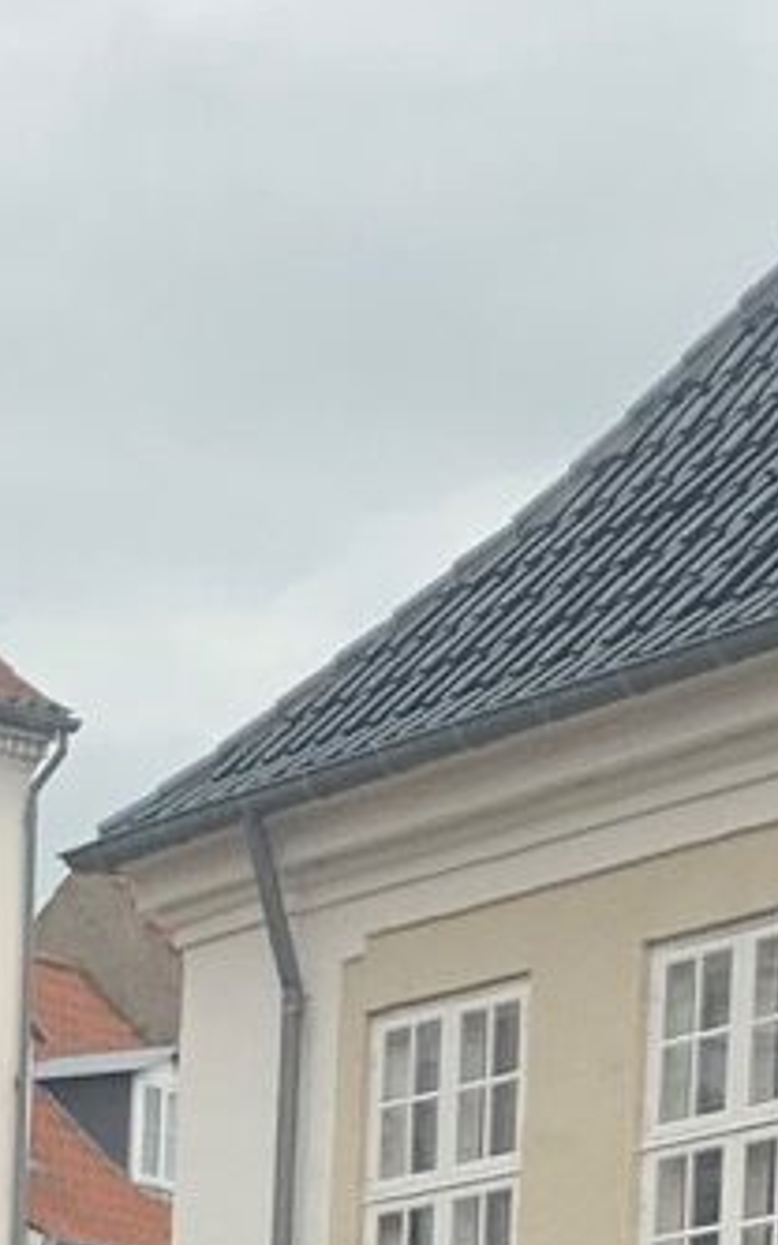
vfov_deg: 10.9
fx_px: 5668
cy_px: 2853
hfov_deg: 7.6
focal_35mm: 167
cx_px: -565
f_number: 1.8
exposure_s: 1/121
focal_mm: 4.25
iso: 64
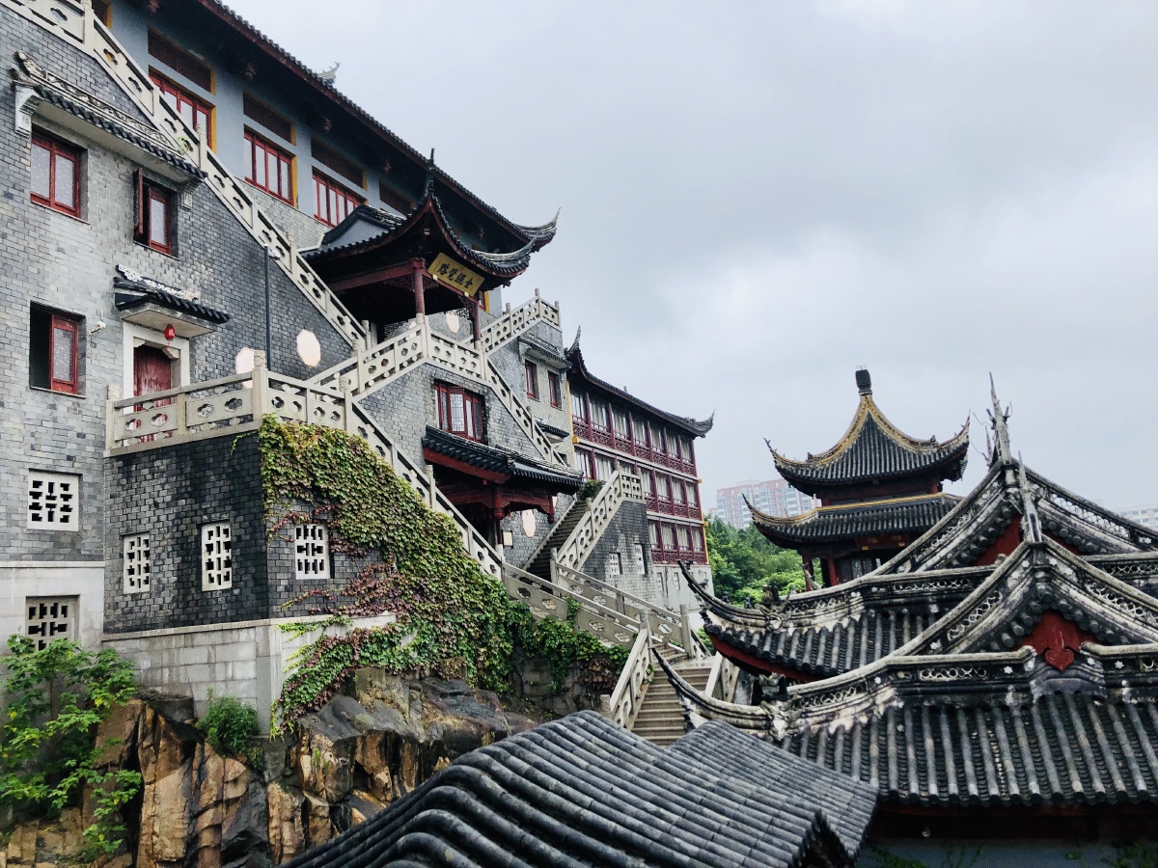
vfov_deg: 49.7
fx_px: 937
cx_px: 579
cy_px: 434
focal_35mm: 28
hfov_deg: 63.4
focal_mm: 3.99
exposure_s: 1/787
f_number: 1.8
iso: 20
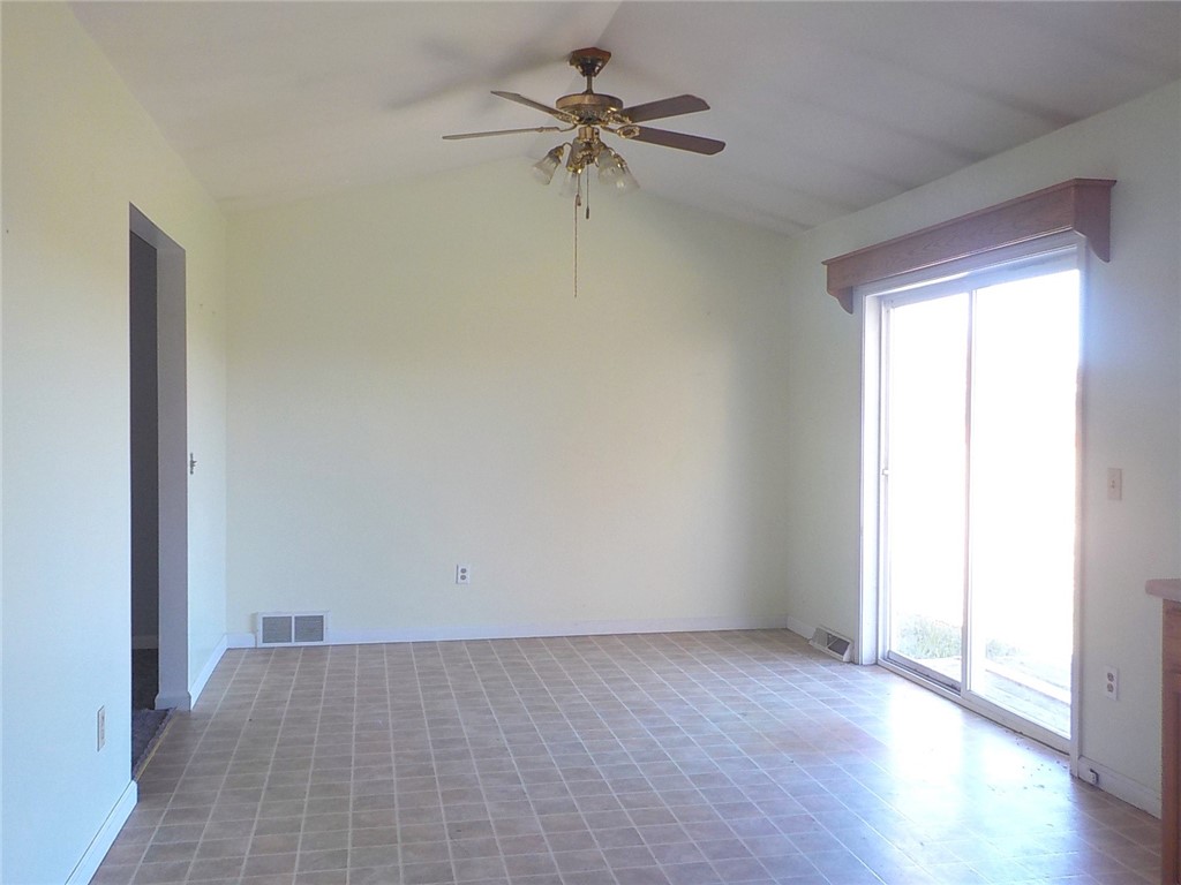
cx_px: 590
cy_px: 442
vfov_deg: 46.8
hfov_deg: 60.0
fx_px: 1024
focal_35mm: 30
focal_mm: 4.1
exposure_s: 1/50
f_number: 3.3
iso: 125
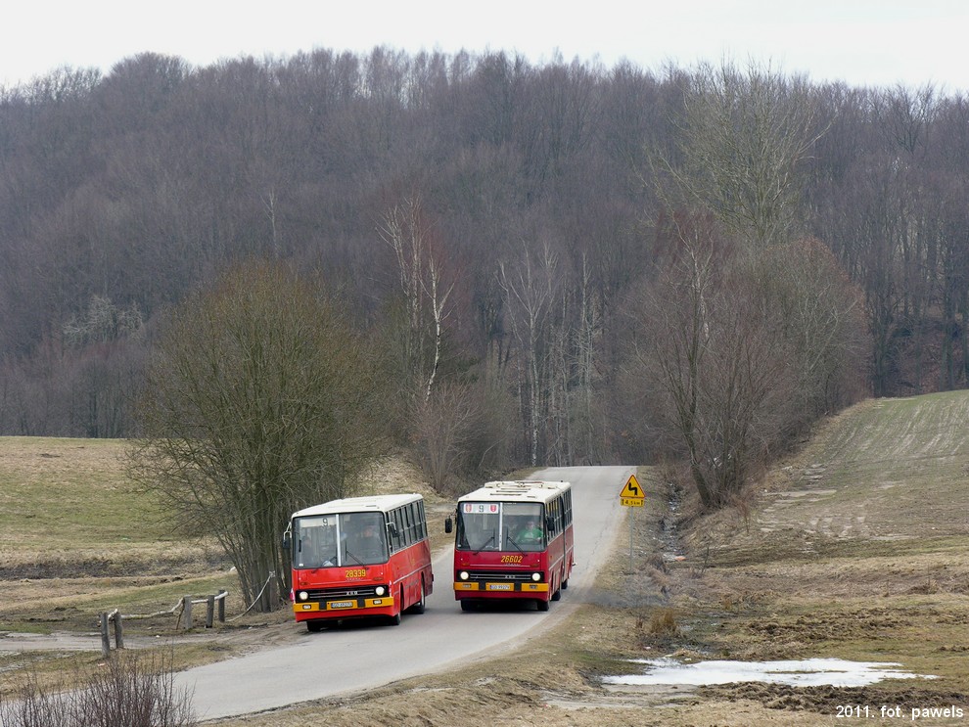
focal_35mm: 157
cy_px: 364
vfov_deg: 9.5
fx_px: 4396
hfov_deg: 12.6
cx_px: 484
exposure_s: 1/137
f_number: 4.9
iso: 100
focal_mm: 40
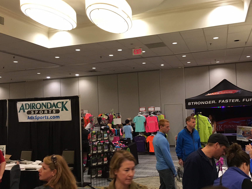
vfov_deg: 41.8
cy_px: 99
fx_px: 248
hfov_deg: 53.8
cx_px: 143
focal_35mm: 34
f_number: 2.2
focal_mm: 4.15
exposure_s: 1/20
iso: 200
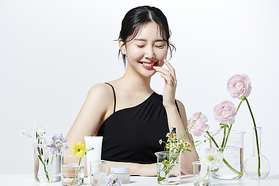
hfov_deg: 17.3
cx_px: 146
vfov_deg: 11.6
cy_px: 91
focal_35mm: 118
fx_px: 914
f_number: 13
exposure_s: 1/125
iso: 64
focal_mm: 105
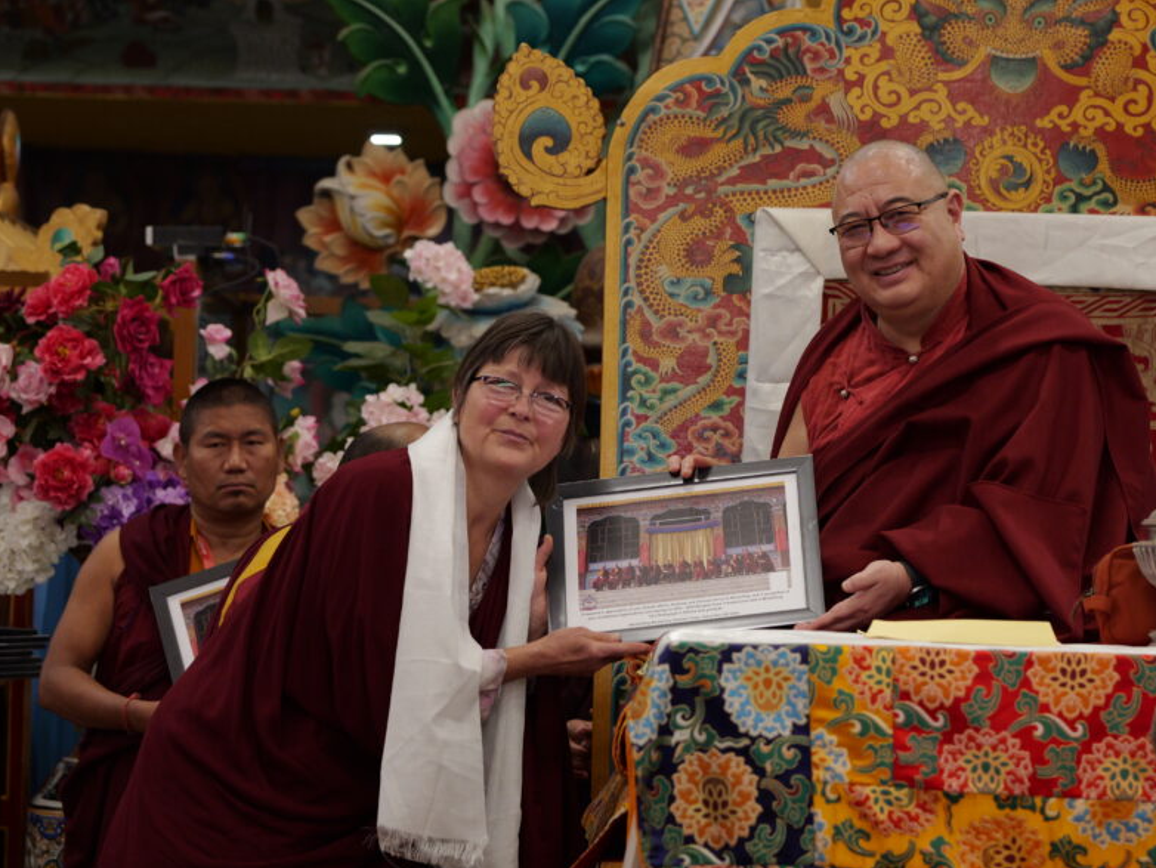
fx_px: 3574
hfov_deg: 18.3
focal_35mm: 107
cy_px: 503
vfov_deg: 13.8
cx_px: 730
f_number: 4
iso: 3200
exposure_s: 1/160
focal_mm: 85
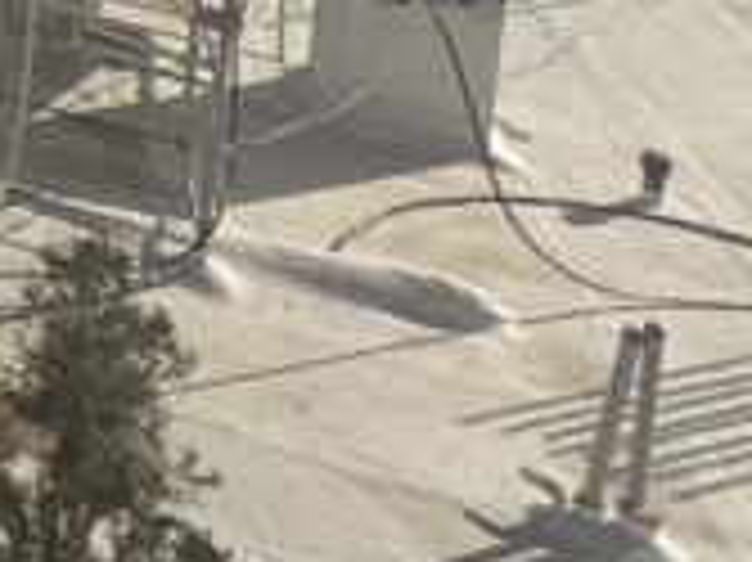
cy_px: -827
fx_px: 1867
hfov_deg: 12.4
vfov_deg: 12.8
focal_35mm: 86
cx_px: -1373
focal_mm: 2.22
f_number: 2.2
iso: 50
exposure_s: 1/3390
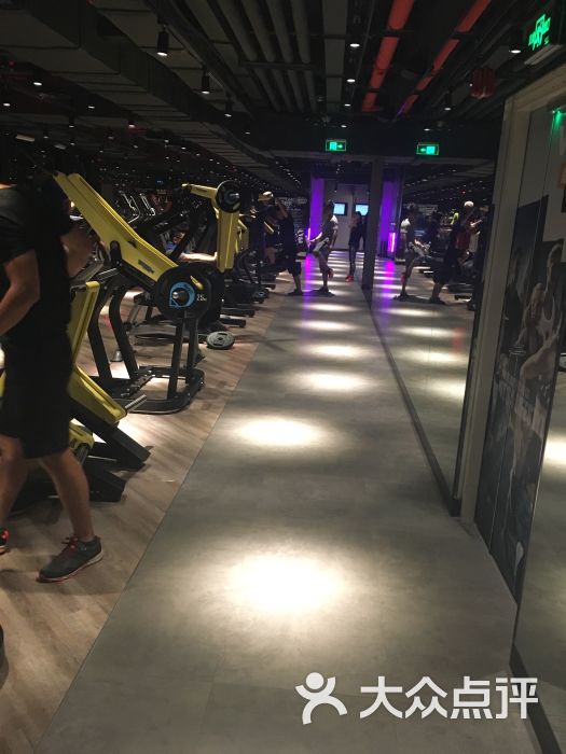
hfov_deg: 48.2
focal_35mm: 29
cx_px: 283
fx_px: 632
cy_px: 377
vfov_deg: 61.7
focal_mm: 4.15
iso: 200
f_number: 2.2
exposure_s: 1/25
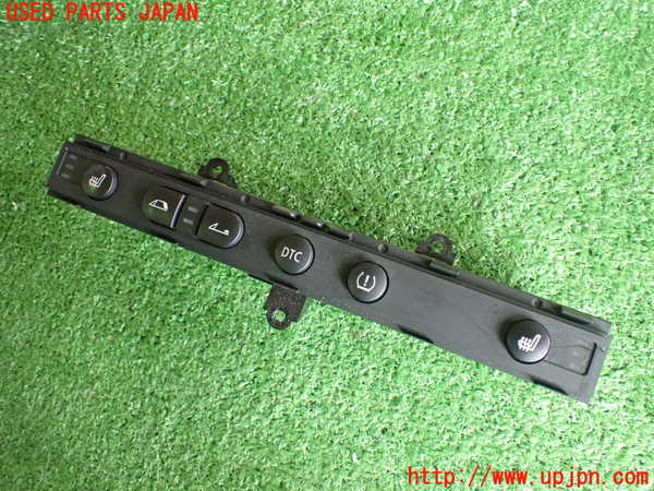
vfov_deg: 46.8
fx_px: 567
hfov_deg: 60.0
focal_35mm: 30
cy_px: 246
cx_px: 327
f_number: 2.3
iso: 800
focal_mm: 5.4
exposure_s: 1/60
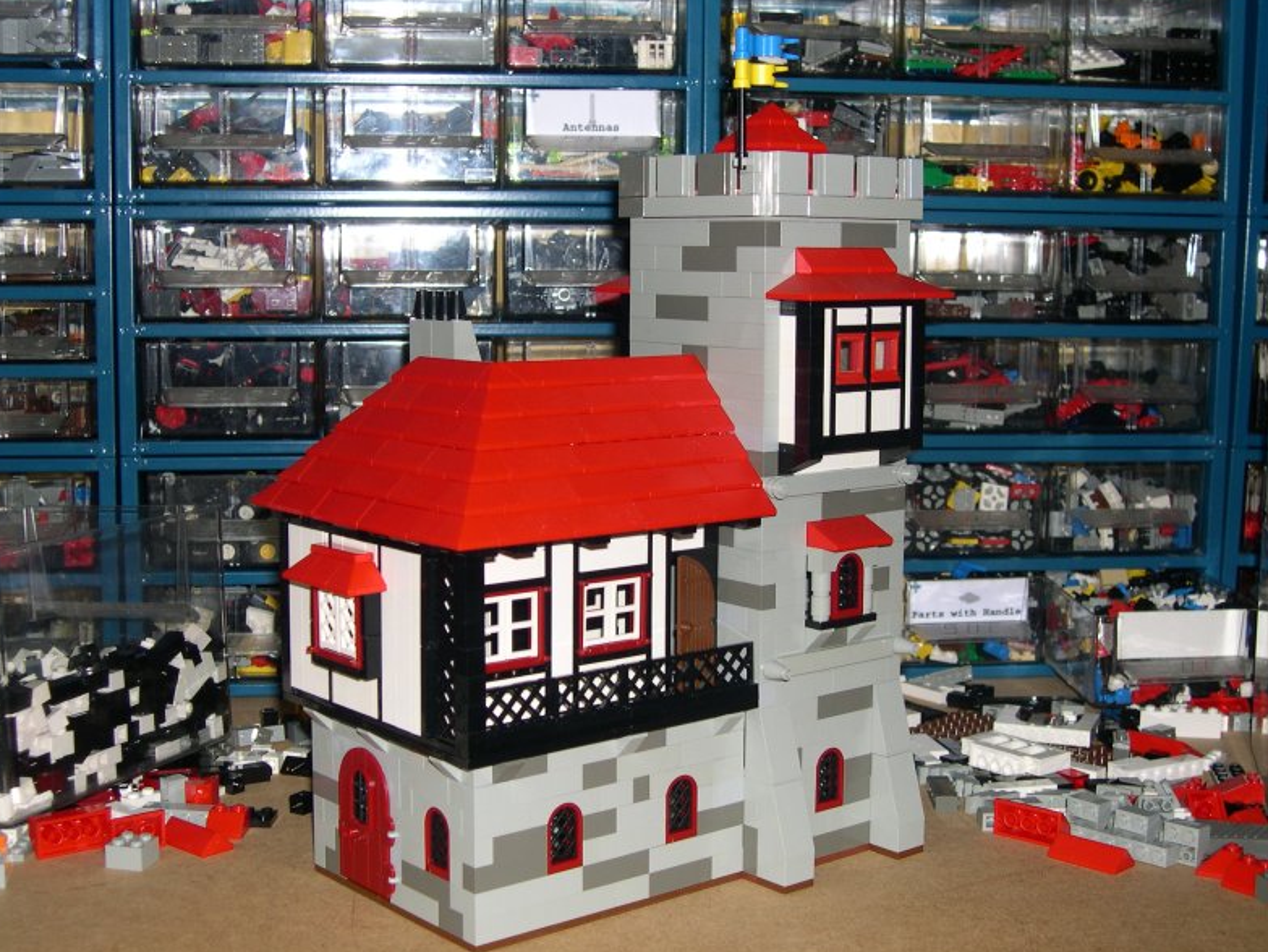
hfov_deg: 39.6
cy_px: 473
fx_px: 1759
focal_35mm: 48
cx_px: 622
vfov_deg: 30.3
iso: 100
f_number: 3.1
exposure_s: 1/60
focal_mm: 10.1
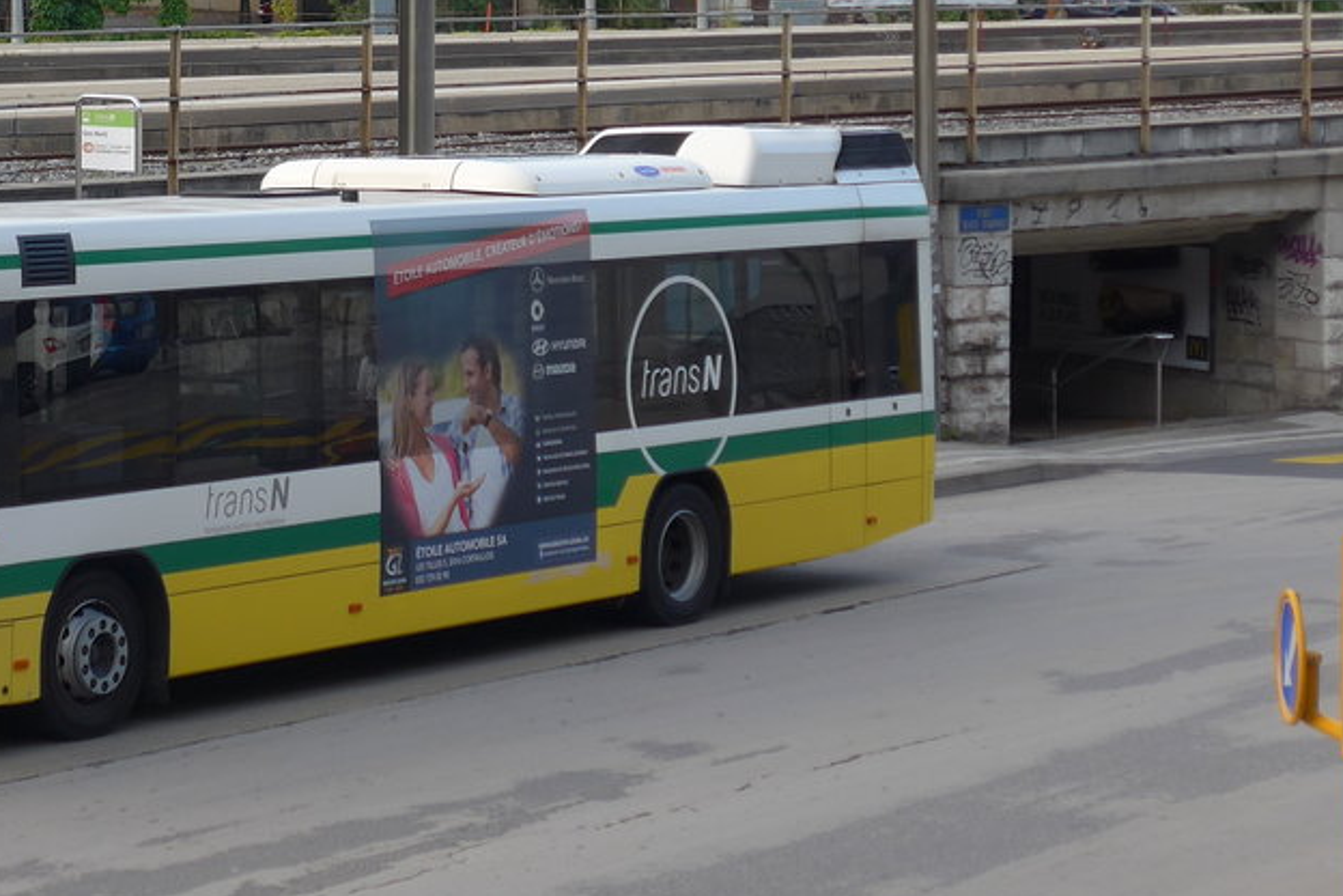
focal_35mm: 118
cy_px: 84
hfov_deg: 17.2
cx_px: 245
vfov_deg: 11.5
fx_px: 4402
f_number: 3.5
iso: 80
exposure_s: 1/160
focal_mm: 12
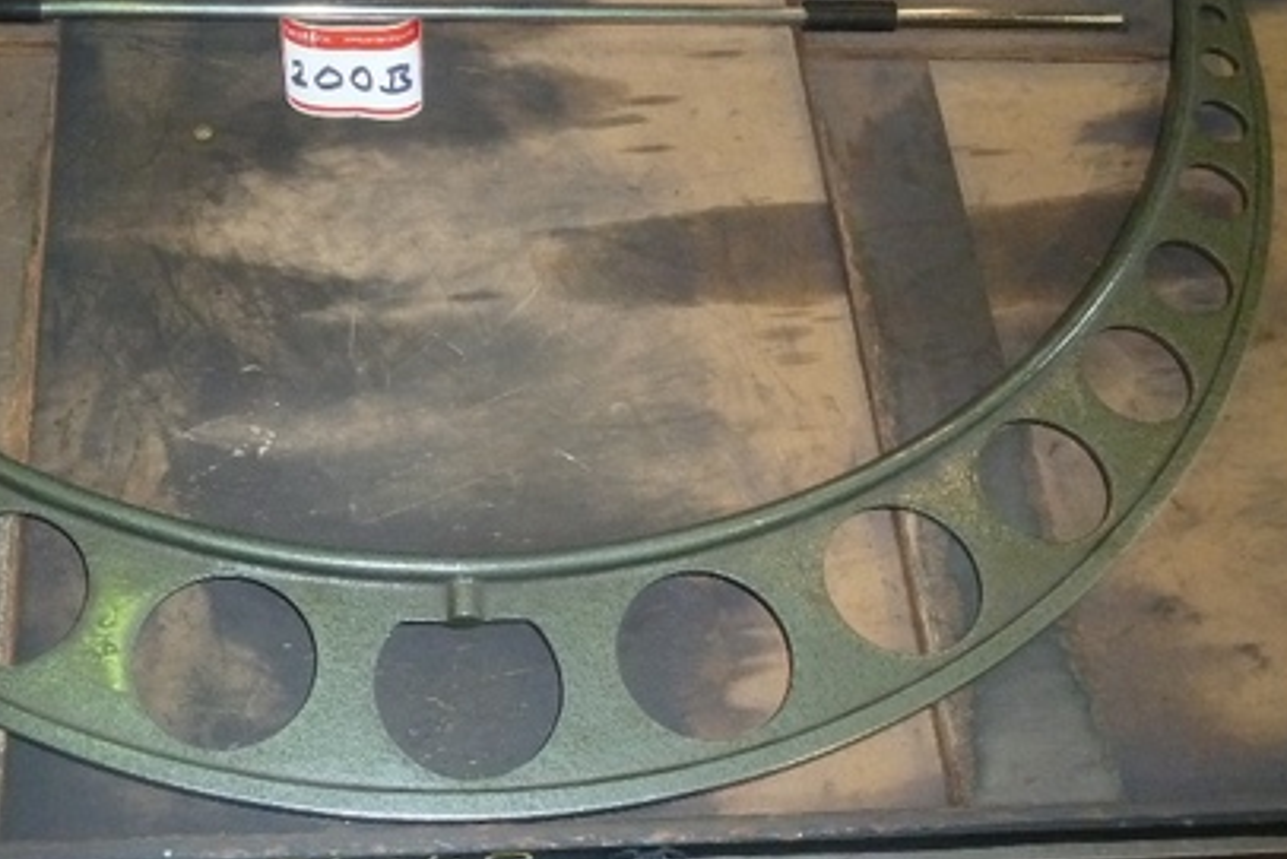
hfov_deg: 46.6
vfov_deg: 32.6
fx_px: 1466
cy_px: 472
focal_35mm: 41
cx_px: 422
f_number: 3.3
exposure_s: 1/25
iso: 320
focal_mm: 4.1
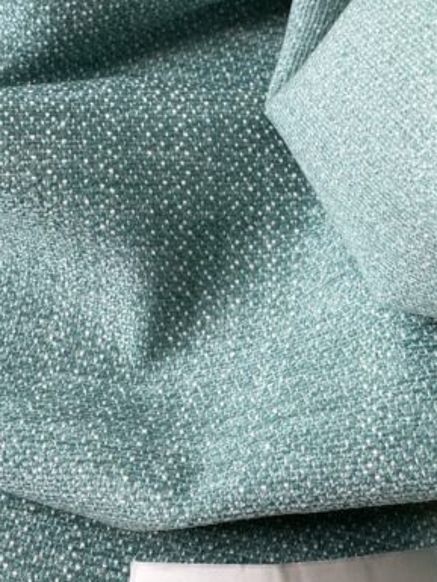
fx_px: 1211
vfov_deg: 26.7
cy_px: 149
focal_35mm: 72
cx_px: 308
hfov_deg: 20.3
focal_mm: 4.25
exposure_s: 1/121
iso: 40
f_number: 1.8
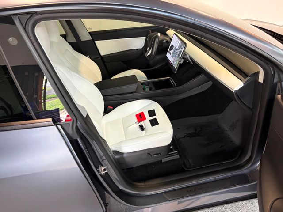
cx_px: 142
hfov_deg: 67.3
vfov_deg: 53.1
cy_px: 106
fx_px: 213
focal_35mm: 26
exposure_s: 1/60
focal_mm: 5.96
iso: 250
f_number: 1.6
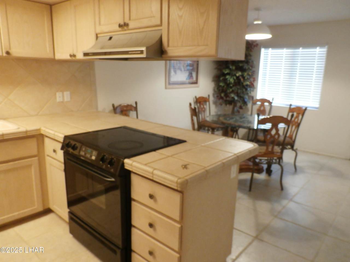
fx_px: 253
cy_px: 131
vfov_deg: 54.9
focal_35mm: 25
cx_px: 175
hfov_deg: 69.4
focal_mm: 4.5
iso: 400
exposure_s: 1/15
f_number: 3
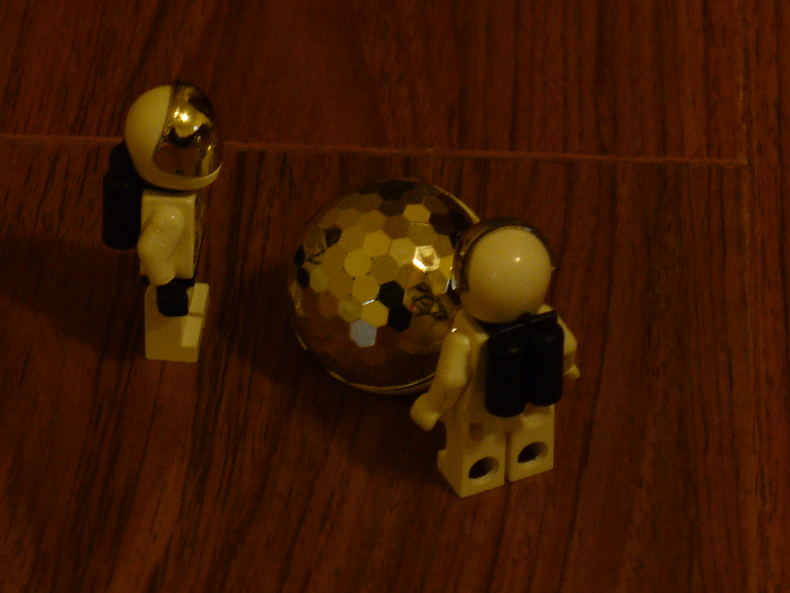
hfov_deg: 9.2
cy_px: 296
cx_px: 395
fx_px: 4907
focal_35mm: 215
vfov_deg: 6.9
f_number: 4
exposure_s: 1/8
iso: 100
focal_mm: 25.9
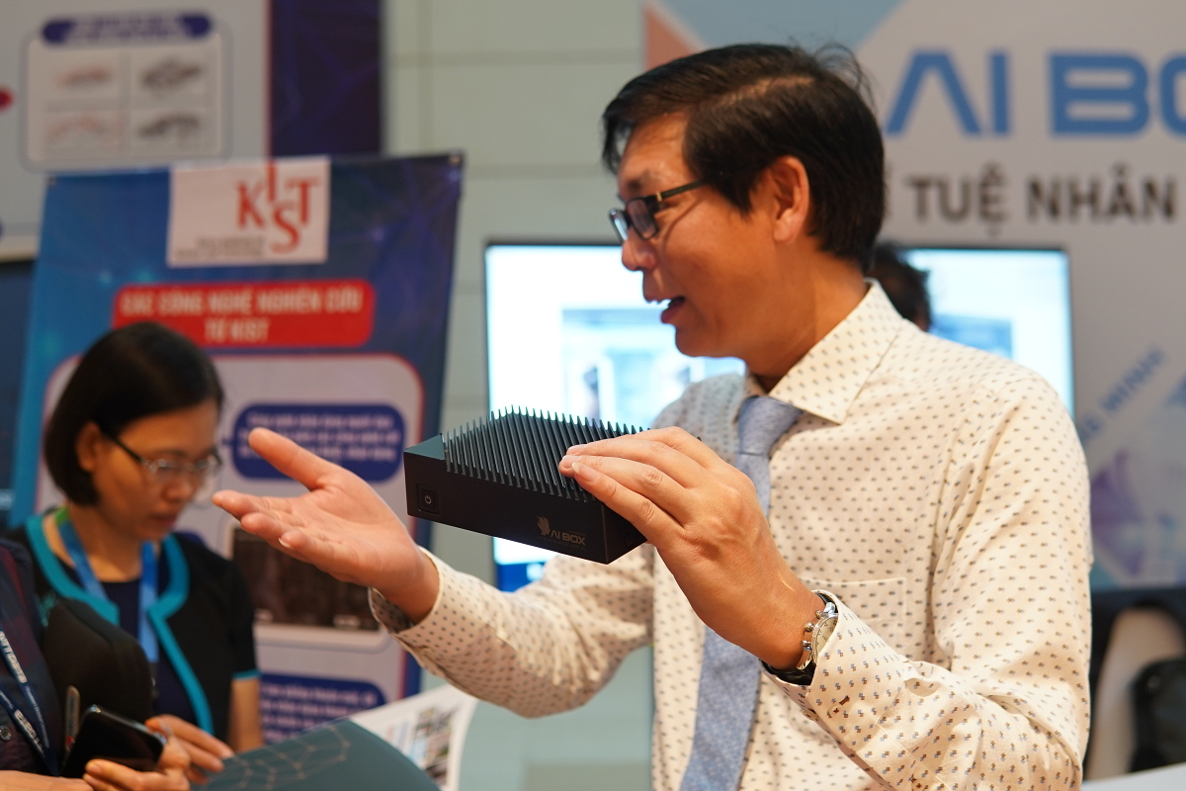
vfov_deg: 29.9
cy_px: 396
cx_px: 593
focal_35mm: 45
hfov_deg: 43.6
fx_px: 1482
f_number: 2.5
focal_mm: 30
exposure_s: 1/50
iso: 400
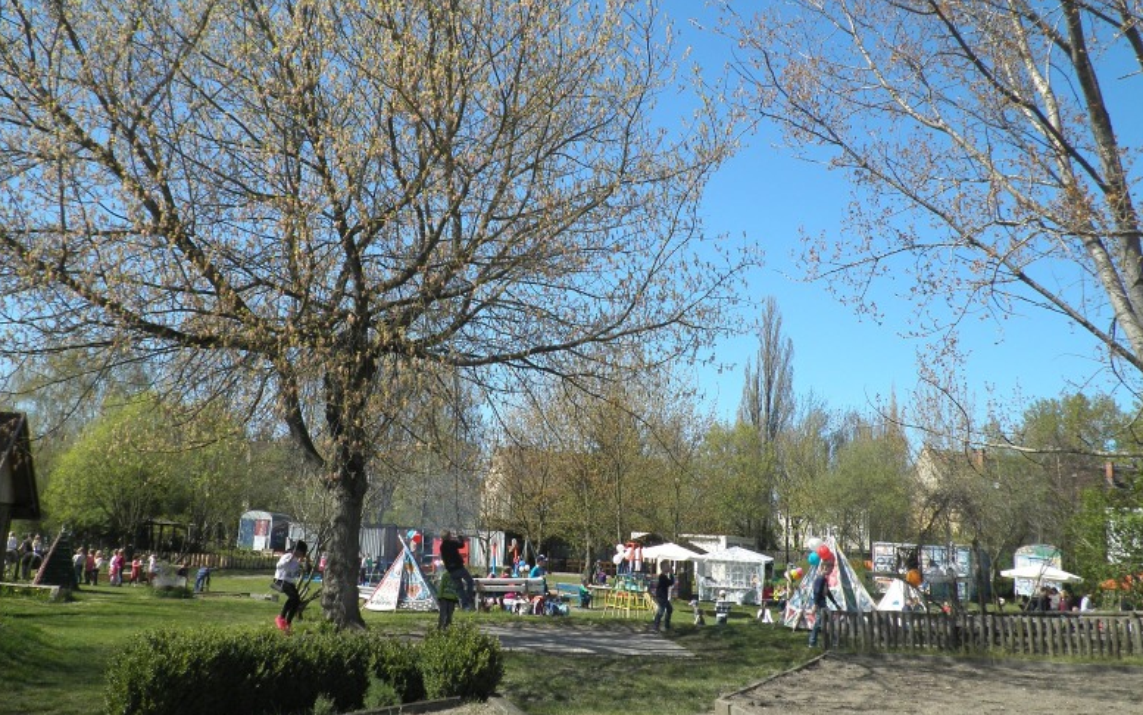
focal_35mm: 36
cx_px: 558
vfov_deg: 35.3
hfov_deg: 54.0
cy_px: 318
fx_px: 1122
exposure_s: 1/80
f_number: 9.4
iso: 64
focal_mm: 5.9
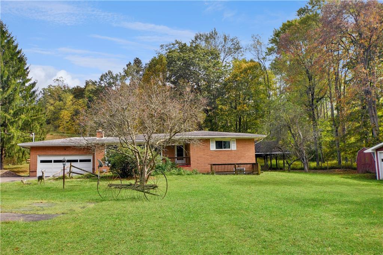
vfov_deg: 36.8
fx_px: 383
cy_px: 128
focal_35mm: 36
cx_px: 192
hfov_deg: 53.1
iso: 125
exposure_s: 1/250
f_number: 8
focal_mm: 24
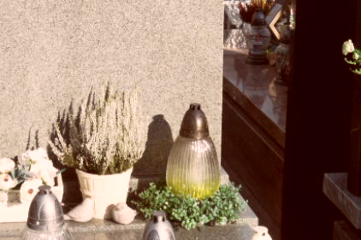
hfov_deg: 20.1
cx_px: 96
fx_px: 1012
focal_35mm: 101
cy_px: 25
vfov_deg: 13.4
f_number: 3.6
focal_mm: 6.5
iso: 80
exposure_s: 1/750
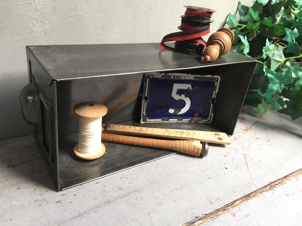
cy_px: 113
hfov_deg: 61.7
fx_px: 253
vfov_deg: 48.2
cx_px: 151
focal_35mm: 29
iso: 100
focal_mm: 4.15
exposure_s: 1/33
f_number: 2.2
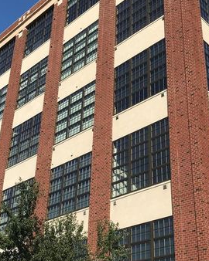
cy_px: 156
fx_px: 418
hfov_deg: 28.1
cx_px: 103
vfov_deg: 34.7
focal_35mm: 54
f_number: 1.8
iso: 20
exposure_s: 1/2336
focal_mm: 3.99
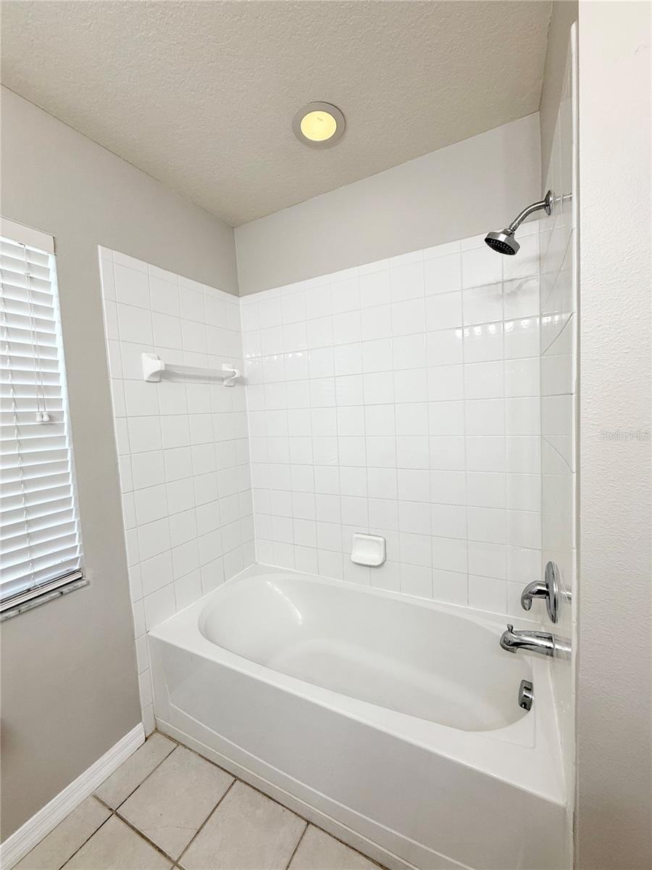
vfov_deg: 102.1
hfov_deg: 85.7
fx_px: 352
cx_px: 326
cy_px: 435
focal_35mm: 14
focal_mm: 2.22
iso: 80
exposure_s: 1/120
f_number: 2.2
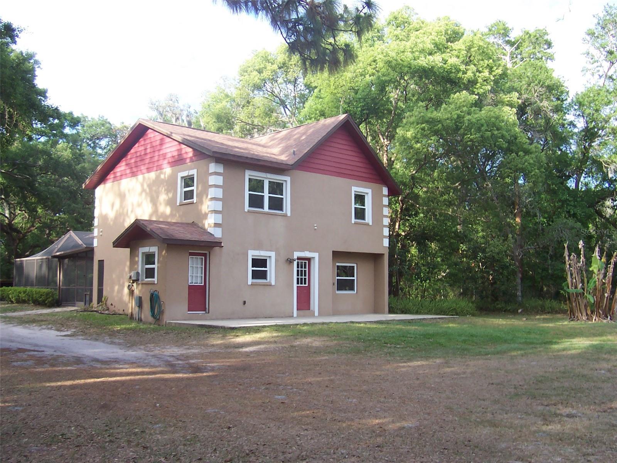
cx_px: 308
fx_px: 659
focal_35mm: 37
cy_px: 232
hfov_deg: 50.1
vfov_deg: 38.7
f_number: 2.8
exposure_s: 1/250
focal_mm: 5.6
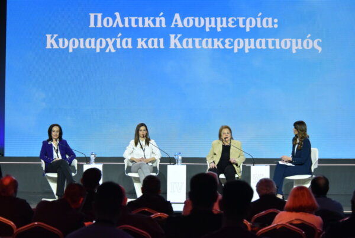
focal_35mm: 105
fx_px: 1036
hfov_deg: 19.4
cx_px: 178
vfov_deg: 13.1
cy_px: 119
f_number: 6.3
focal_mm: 105
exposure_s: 1/640
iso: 4000
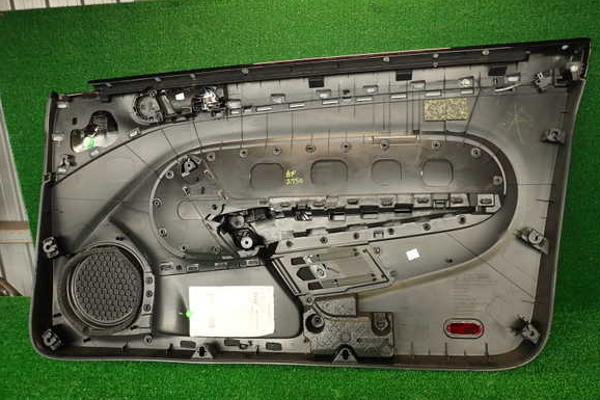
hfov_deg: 67.4
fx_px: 450
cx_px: 310
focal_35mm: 27
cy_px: 197
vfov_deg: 47.9
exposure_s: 1/60
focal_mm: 4.5
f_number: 2
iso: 200
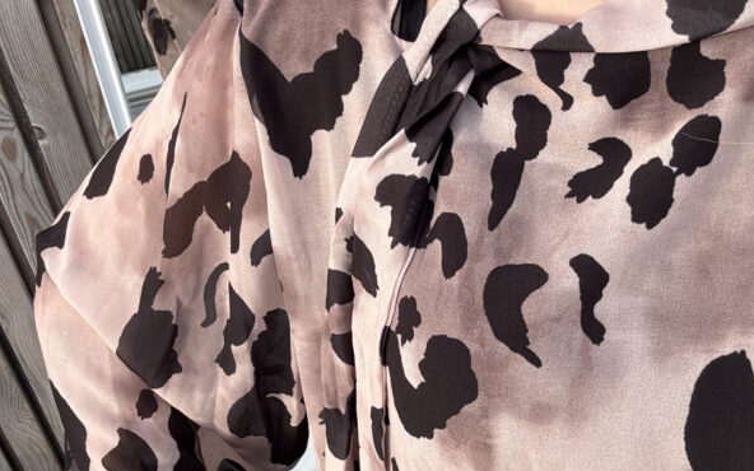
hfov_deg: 46.2
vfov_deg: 29.9
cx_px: 381
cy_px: 224
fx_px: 884
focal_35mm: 43
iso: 25
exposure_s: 1/265
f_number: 1.9
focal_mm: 2.69
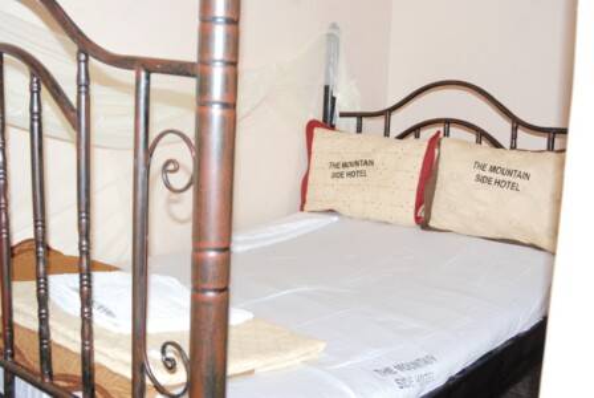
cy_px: 199
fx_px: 694
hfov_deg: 46.3
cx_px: 297
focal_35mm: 42
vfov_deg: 32.0
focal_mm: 28
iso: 1600
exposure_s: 1/200
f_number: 3.3
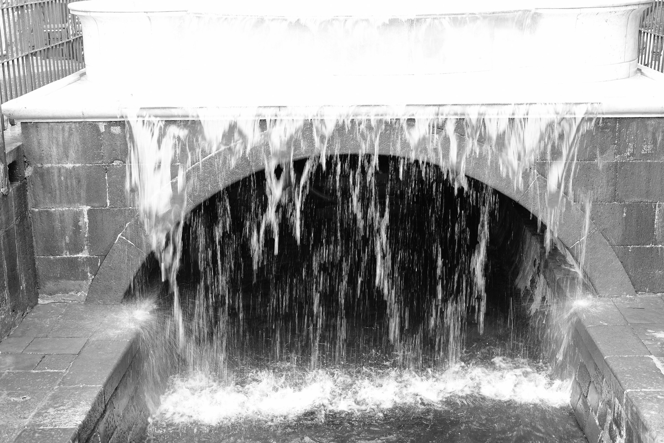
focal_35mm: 53
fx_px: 977
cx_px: 332
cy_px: 222
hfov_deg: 37.5
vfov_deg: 25.5
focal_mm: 35
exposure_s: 1/30
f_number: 4.5
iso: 200
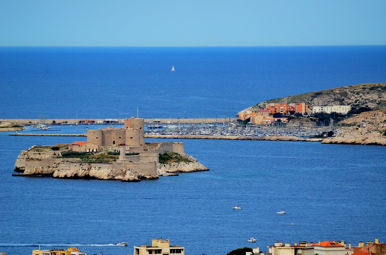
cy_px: 128
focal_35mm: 405
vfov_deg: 3.4
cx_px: 193
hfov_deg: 5.1
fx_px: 4332
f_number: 5.6
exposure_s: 1/8000
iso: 1800
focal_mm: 270
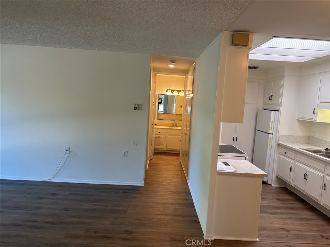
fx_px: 248
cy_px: 124
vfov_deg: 53.1
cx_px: 165
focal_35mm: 26
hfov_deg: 67.3
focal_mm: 5.96
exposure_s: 1/136
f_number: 1.6
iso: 125
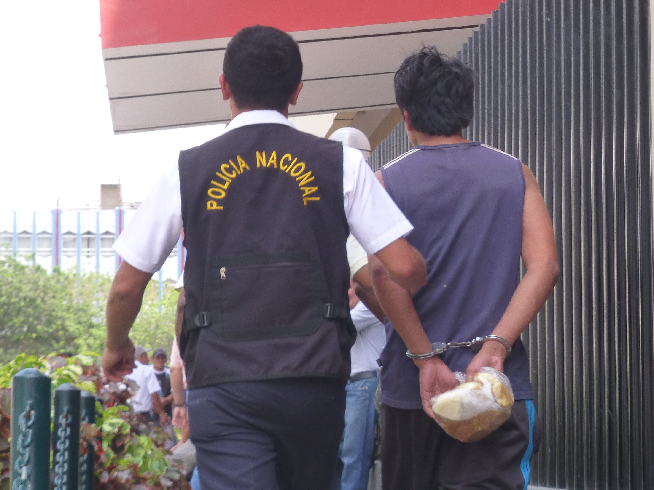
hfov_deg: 14.5
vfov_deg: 10.9
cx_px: 431
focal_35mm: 136
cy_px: 237
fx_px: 2569
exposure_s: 1/125
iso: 160
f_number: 5.2
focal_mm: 16.1
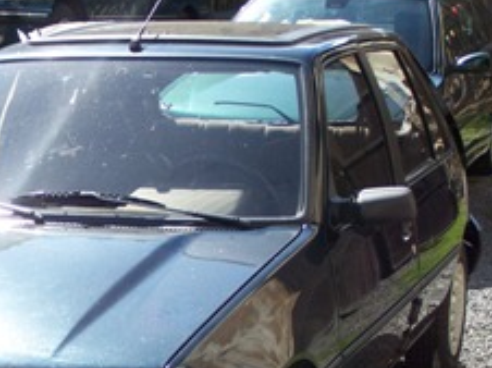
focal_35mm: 107
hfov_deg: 18.2
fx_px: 1519
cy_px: 308
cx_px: 81
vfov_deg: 13.7
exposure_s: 1/750
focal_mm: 9.8
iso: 80
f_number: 3.1
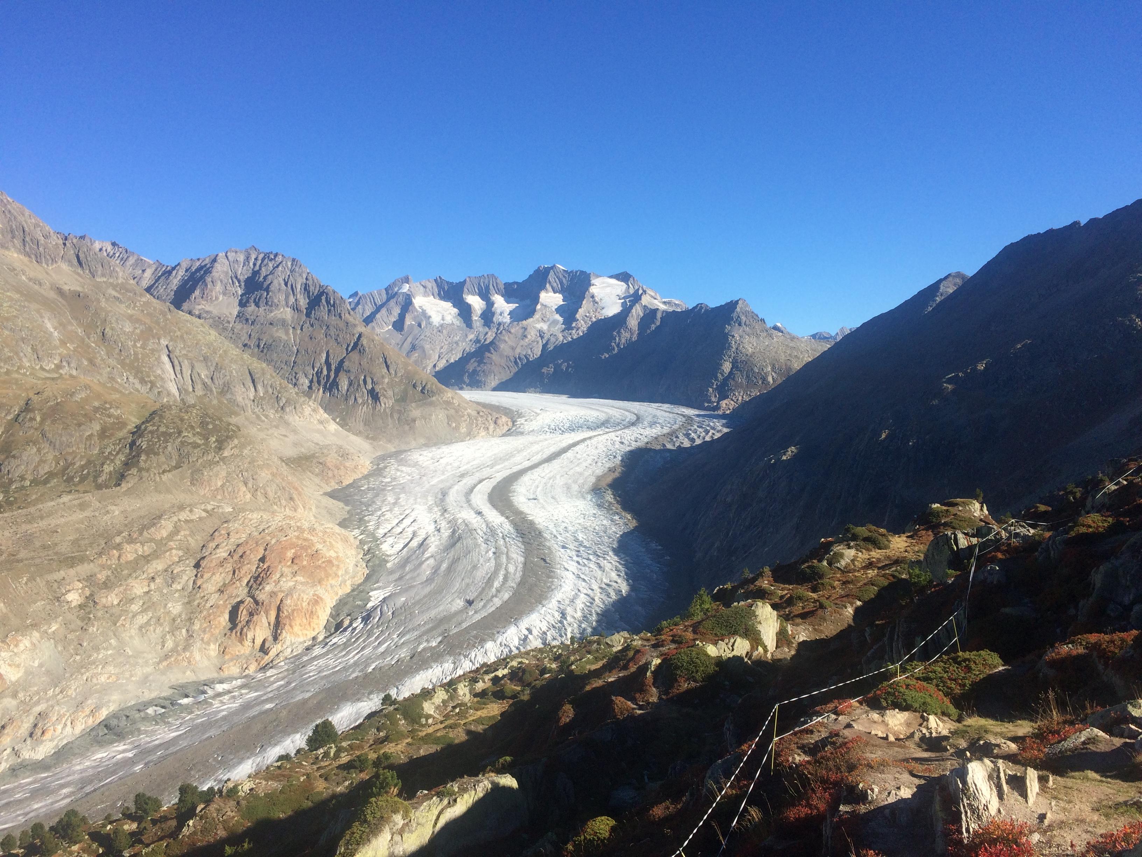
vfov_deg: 48.2
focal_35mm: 29
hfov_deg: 61.7
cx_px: 571
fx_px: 957
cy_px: 428
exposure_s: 1/1866
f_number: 2.2
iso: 32
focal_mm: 4.15
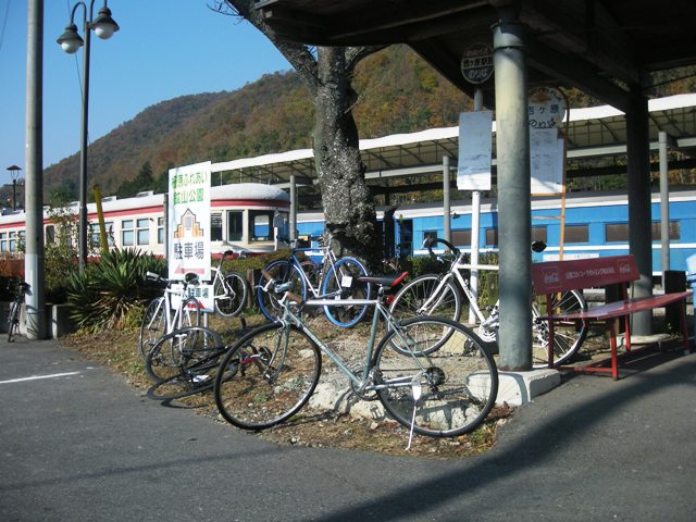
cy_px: 261
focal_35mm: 35
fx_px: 704
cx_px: 348
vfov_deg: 40.7
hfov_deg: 52.6
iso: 50
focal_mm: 5.7
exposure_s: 1/299
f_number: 5.7
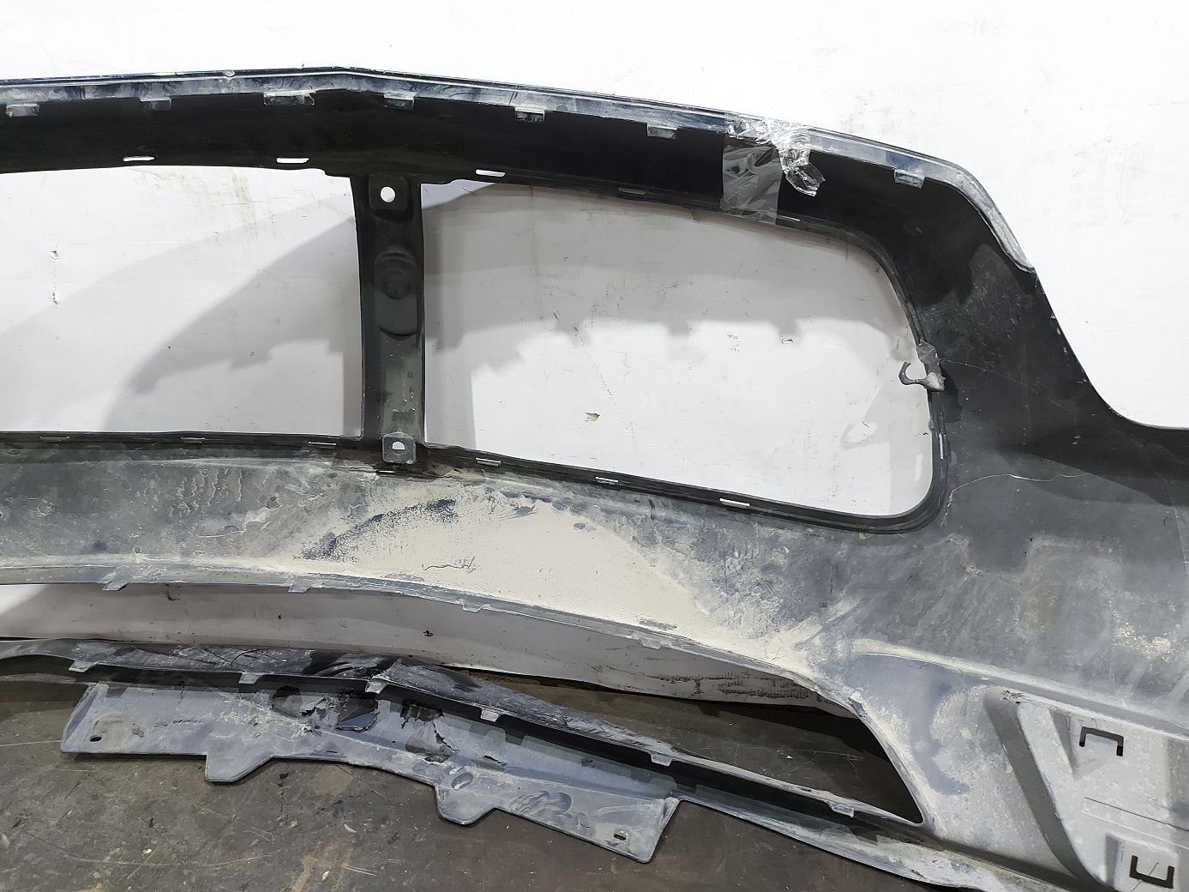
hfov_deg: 71.6
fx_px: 824
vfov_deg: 56.8
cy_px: 446
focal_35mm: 24
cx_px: 594
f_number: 1.8
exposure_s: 1/33
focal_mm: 5.23
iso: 200
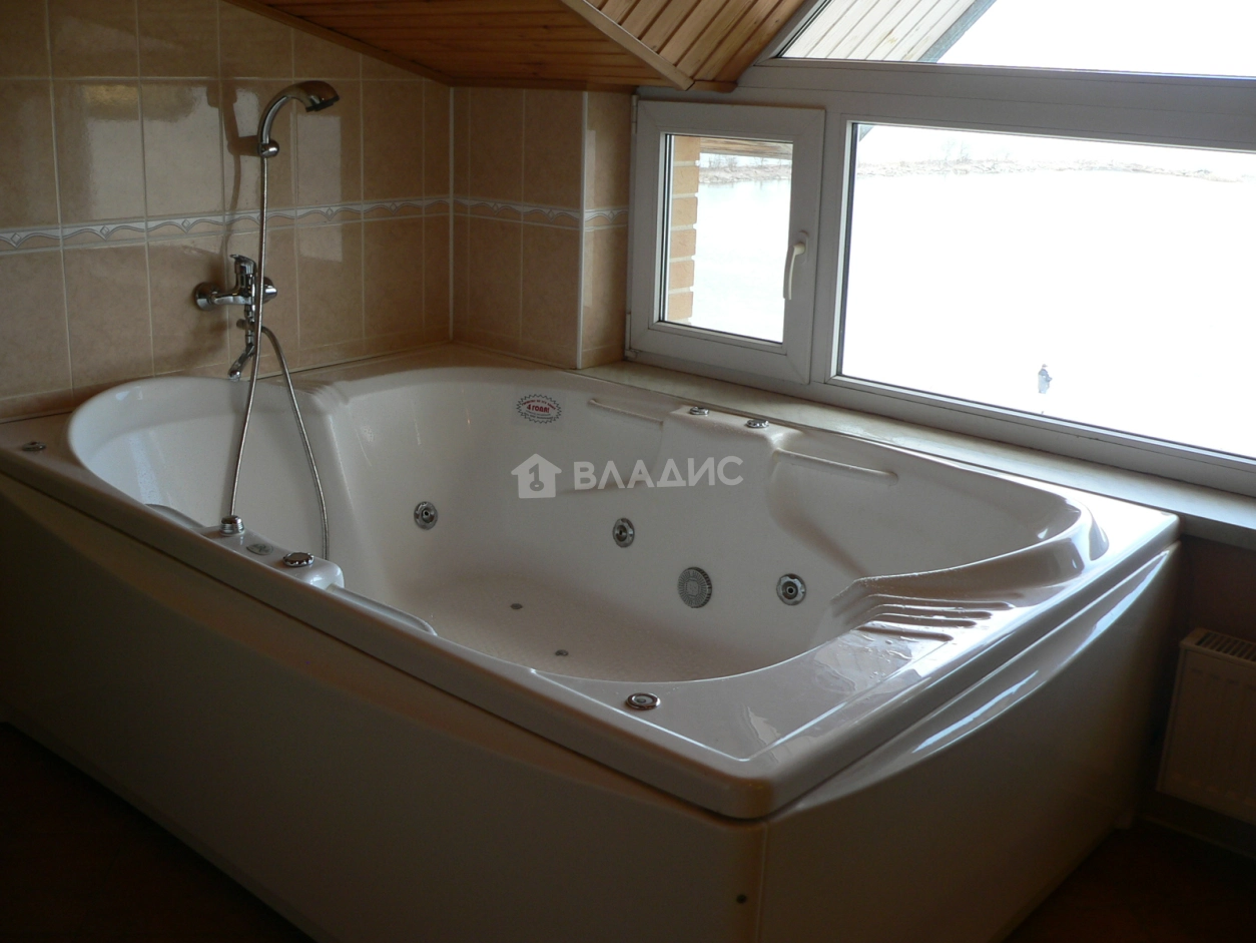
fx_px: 1306
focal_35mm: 36
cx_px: 628
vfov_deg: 39.7
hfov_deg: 51.3
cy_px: 472
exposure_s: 1/60
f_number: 2.8
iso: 80
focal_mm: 6
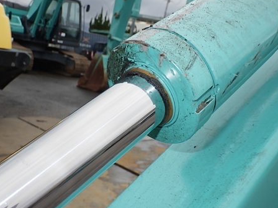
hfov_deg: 42.1
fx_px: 361
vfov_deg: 32.2
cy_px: 106
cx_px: 145
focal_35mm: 45
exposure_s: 1/1000
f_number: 4.2
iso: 250
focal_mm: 7.5
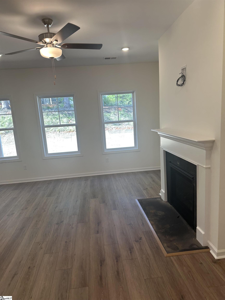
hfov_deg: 56.8
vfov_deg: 71.6
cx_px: 112
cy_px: 150
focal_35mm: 24
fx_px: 208
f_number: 1.78
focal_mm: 6.86
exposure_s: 1/120
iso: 80
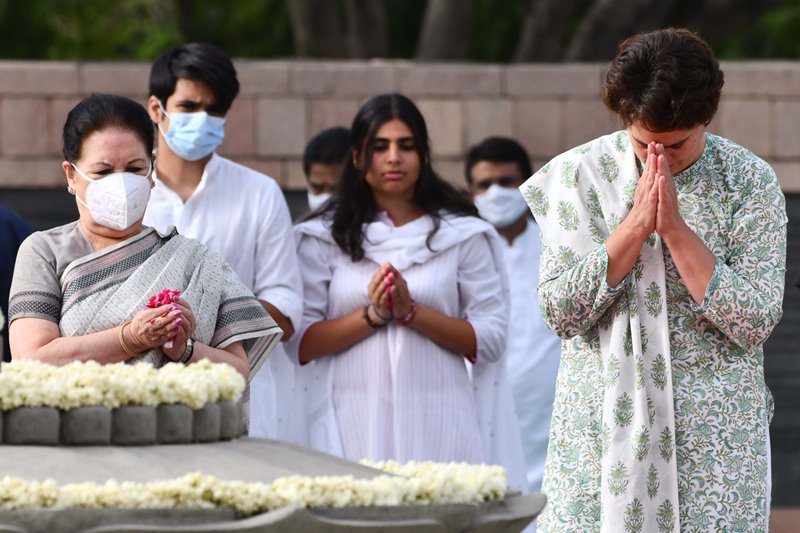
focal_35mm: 260
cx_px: 400
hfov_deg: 7.9
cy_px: 266
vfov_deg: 5.3
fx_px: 5776
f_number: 7.1
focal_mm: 260
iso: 400
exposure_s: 1/1000
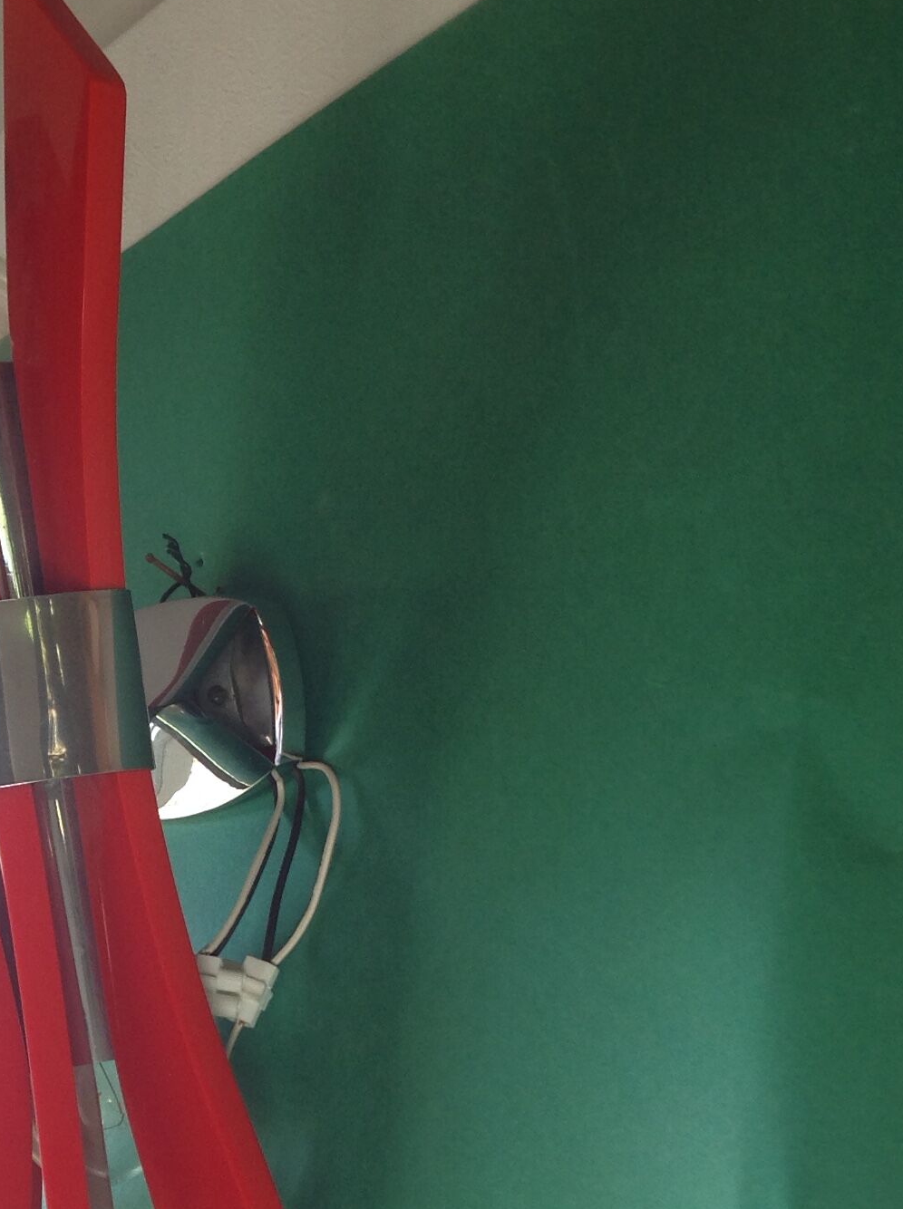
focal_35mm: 68
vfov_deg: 27.8
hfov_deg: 21.2
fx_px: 2372
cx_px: 148
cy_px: 1016
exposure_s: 1/40
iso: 50
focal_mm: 4.28
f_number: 2.4
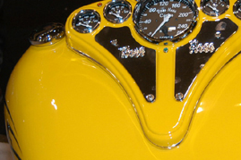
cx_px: 184
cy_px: 66
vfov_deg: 11.3
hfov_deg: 16.8
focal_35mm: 121
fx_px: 810
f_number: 5
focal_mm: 32
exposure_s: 1/60
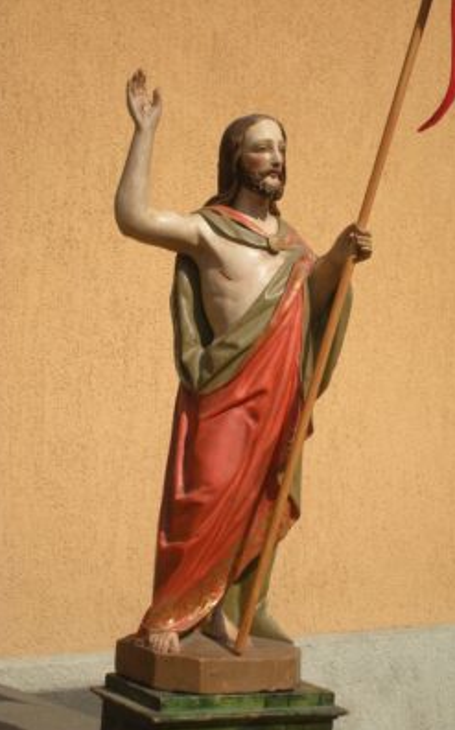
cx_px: 269
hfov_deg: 21.6
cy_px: 367
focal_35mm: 60
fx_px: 1192
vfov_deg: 34.0
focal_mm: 9.3
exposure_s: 1/569
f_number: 5.6
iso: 64
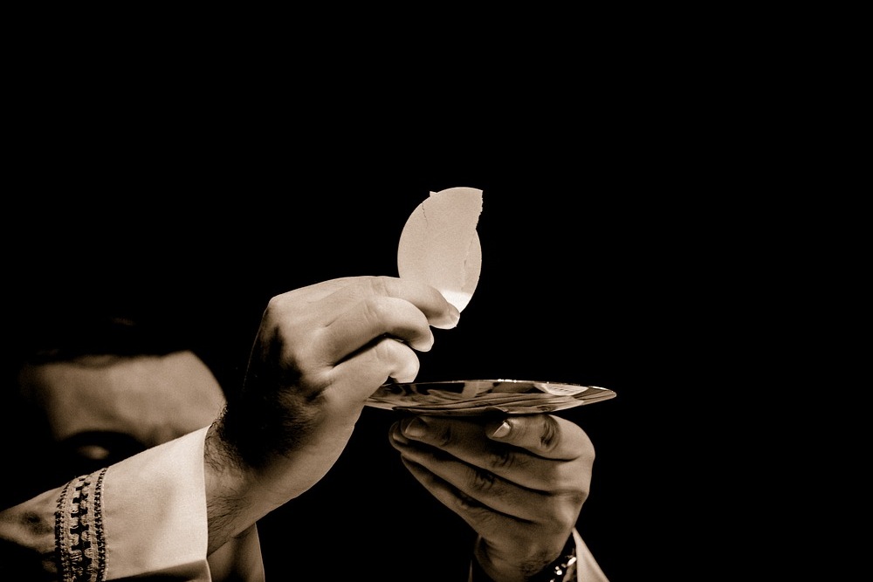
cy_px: 291
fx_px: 1455
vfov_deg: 22.6
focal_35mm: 60
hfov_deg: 33.4
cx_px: 436
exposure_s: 1/125
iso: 100
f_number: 18
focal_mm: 60
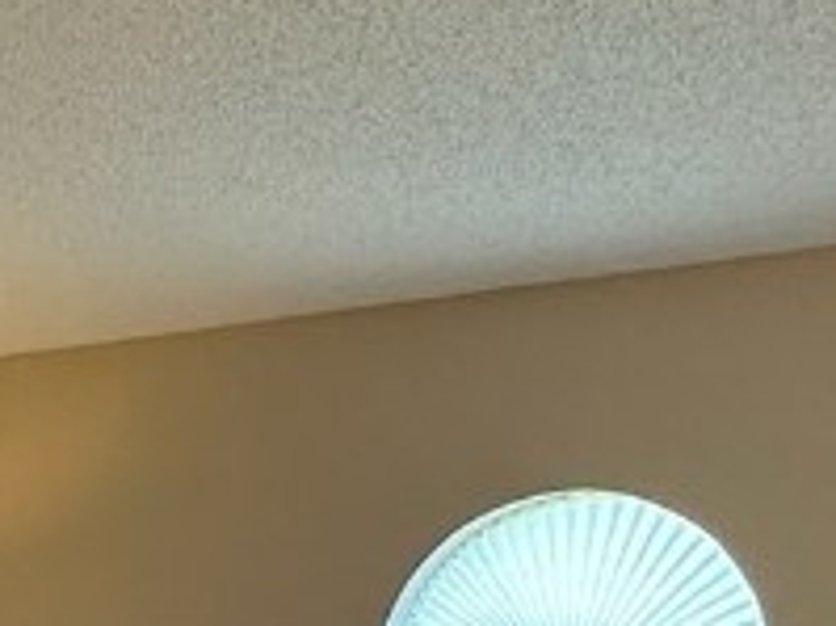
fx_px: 1738
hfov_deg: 23.9
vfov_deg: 17.9
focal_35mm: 72
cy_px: 983
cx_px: -239
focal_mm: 2.22
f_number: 2.2
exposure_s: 1/120
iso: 200
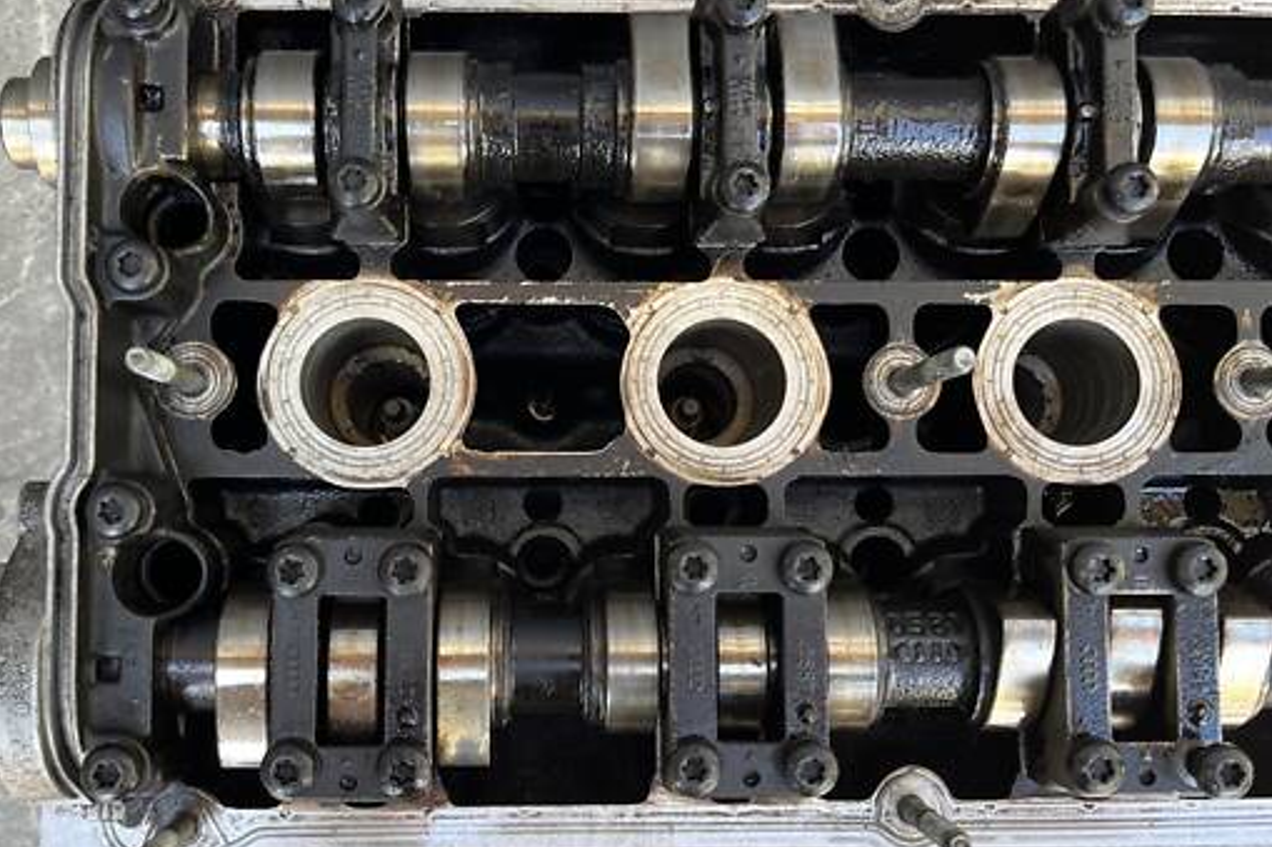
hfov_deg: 55.7
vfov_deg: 38.9
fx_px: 1201
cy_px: 420
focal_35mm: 34
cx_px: 557
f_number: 1.6
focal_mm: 5.1
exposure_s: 1/121
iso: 80
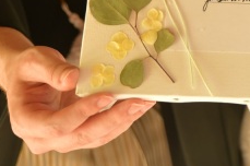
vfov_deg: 8.6
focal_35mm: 154
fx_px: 1068
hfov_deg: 12.5
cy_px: -104
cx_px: 412
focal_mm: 44
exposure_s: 1/80
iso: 640
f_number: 2.8
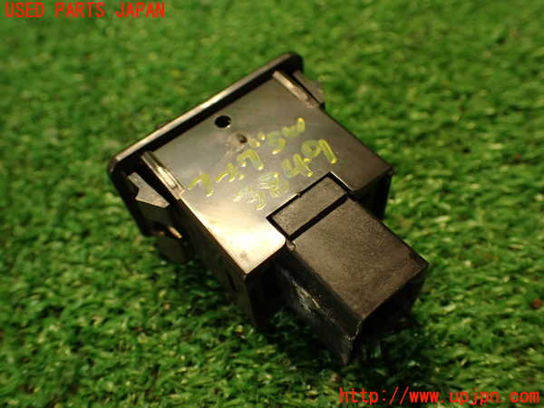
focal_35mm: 32
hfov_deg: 56.8
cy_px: 204
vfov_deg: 44.2
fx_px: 503
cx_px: 272
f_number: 2.4
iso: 250
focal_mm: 5.79
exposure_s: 1/30
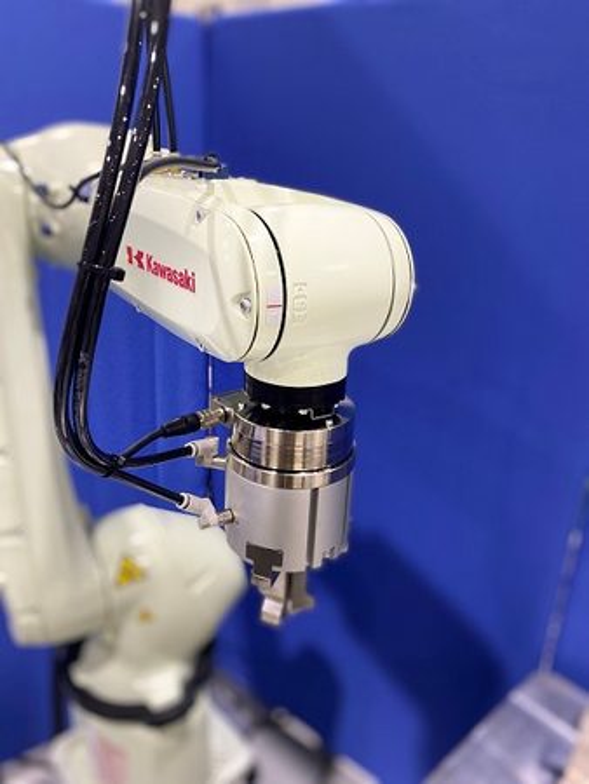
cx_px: 294
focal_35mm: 26
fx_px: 589
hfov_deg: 53.1
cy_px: 392
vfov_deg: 67.3
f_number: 1.8
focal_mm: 4.25
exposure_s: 1/60
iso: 160
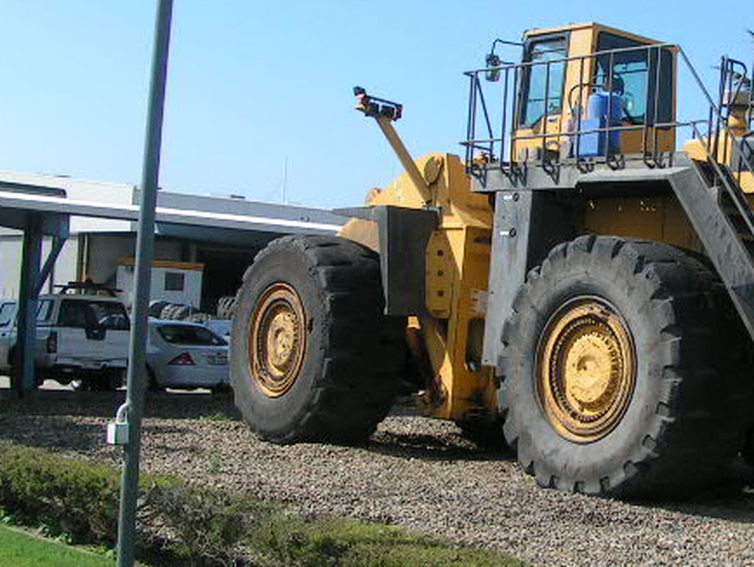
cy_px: 231
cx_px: 599
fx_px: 1526
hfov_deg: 27.2
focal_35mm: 70
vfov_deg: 21.0
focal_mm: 5.8
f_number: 5.6
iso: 50
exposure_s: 1/400
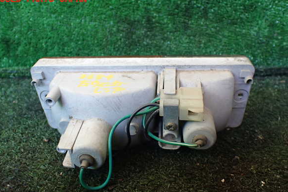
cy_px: 103
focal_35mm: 32
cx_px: 145
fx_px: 256
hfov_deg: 58.7
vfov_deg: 41.1
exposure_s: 1/125
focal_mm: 5.4
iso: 320
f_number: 2.3
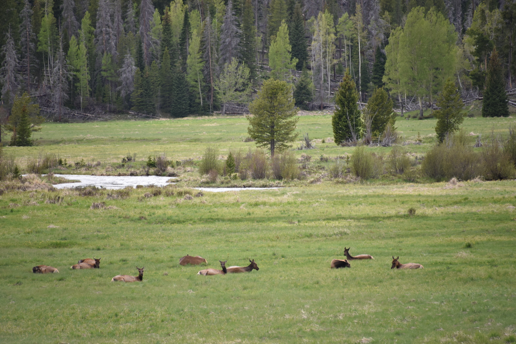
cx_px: 258
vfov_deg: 4.6
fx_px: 4301
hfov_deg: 6.9
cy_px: 172
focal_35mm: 300
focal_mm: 300
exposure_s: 1/640
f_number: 5.6
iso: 360
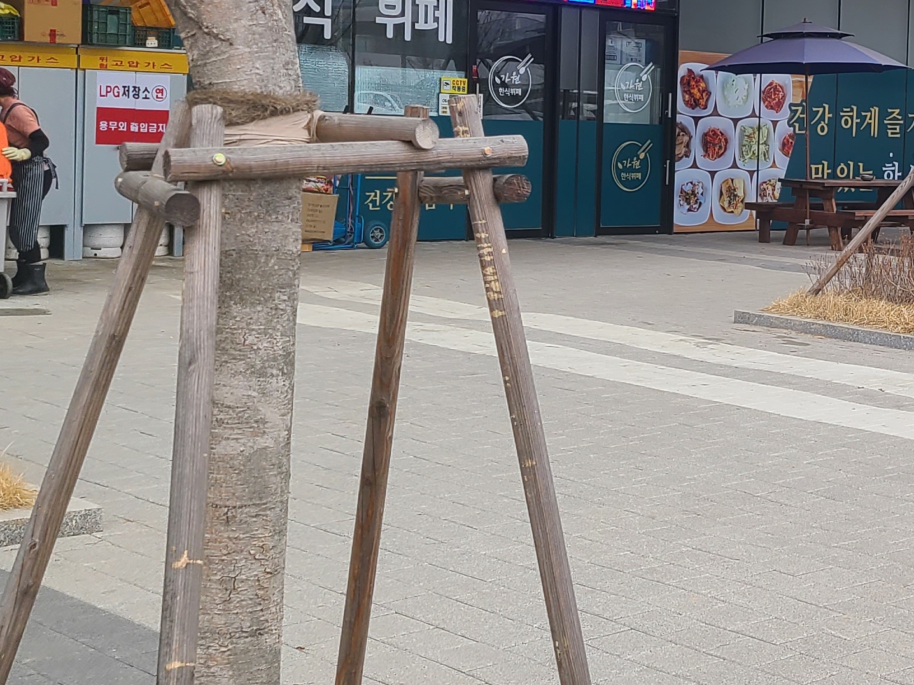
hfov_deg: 25.1
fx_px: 1927
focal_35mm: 73
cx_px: 960
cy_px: 189
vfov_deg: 20.0
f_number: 1.8
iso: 40
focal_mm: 5.4
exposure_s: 1/295
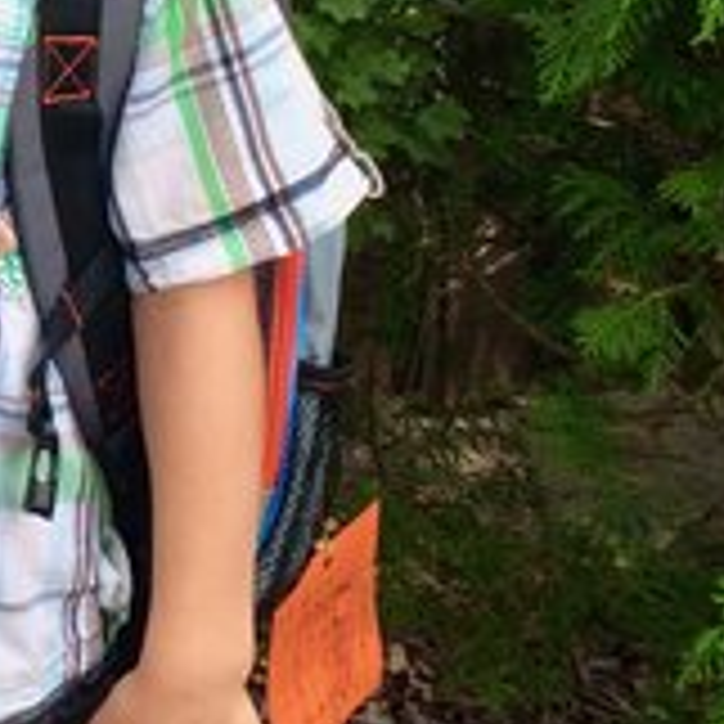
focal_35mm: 102
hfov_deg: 16.2
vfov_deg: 16.5
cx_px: -189
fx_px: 2414
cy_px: -108
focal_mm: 4.15
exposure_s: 1/120
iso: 32
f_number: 2.2
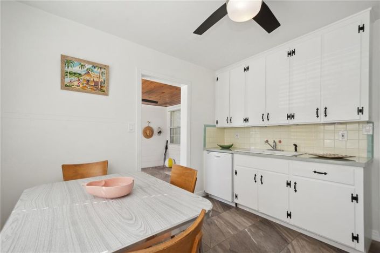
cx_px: 190
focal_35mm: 15
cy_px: 126
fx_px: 158
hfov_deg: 100.4
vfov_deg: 77.2
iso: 200
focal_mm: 10
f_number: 8
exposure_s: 1/125
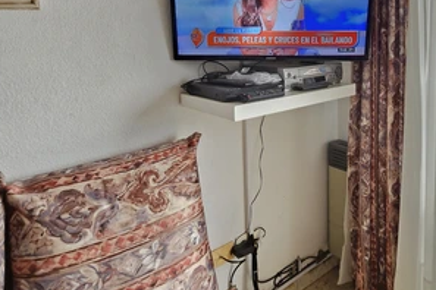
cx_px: 266
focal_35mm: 20
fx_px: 242
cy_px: 50
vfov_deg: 56.5
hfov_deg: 82.8
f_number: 2.2
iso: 64
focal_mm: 1.7
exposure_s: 1/51
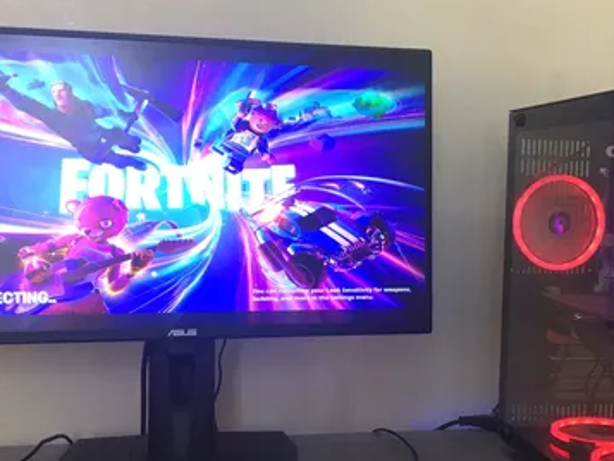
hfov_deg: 36.4
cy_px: 267
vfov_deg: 28.0
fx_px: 923
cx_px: 411
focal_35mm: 52
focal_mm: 4.15
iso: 64
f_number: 2.2
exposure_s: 1/33
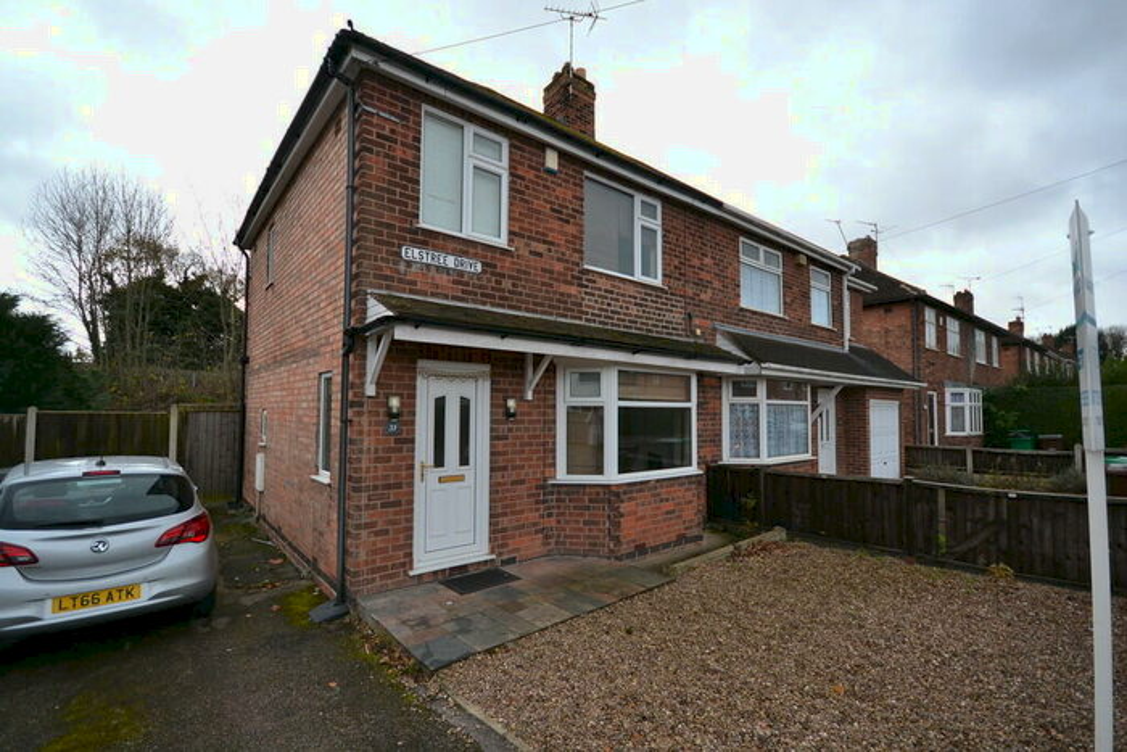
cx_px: 564
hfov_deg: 100.4
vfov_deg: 77.4
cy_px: 376
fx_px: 470
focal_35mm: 15
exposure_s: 1/100
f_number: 5
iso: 400
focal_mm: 10
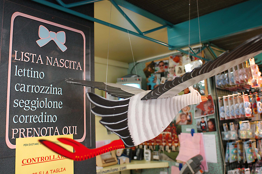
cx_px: 131
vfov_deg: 43.5
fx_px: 218
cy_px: 87
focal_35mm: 30
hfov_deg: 62.0
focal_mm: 20
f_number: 3.5
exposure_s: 1/25
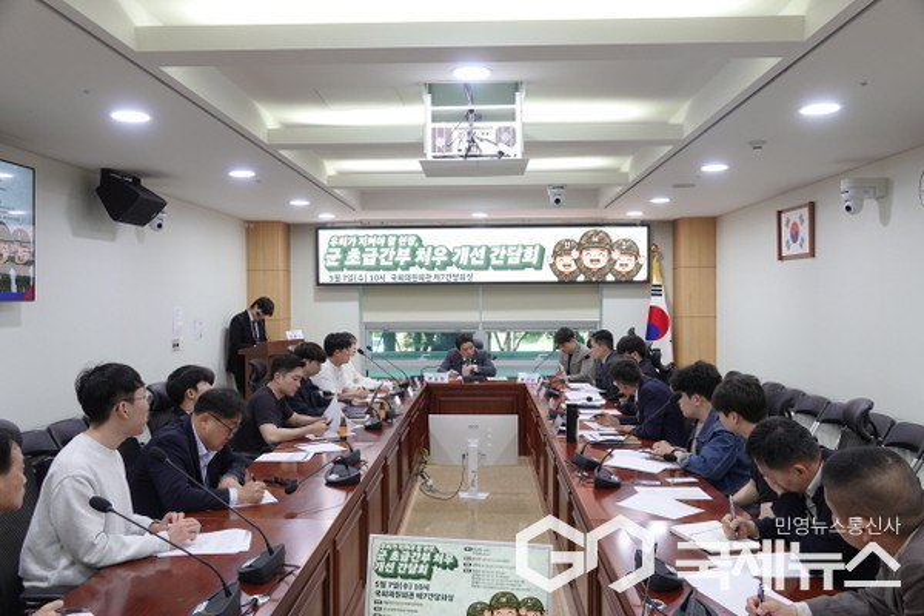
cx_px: 462
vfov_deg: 46.4
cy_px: 308
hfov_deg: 65.5
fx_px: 719
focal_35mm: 28
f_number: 2.8
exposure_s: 1/30
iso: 100
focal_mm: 10.38
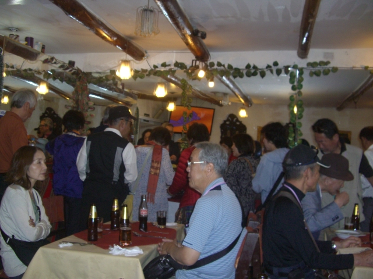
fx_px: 409
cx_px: 186
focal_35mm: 38
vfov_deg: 37.7
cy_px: 140
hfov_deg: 49.0
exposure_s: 1/60
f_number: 2.8
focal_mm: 7.9
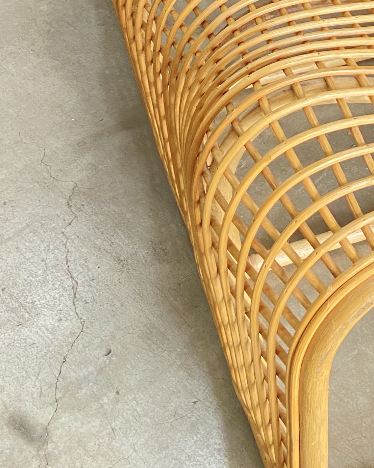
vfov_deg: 24.8
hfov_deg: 20.5
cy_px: -32
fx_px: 996
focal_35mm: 72
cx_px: 383
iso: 200
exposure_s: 1/60
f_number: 1.8
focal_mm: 4.2
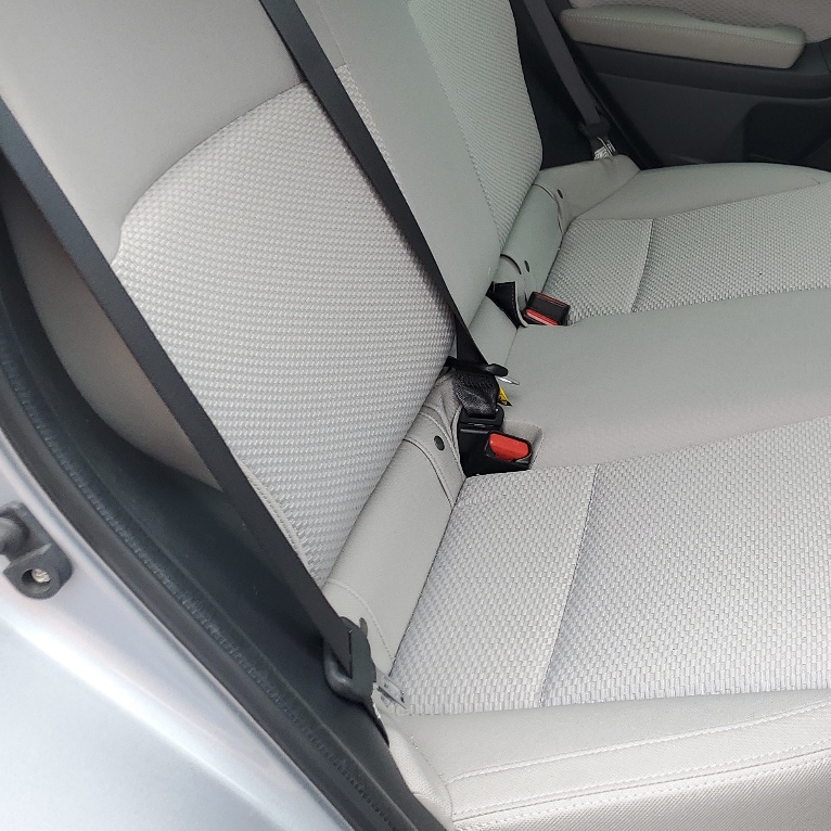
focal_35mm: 48
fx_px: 1304
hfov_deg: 33.6
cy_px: 242
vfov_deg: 34.8
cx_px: 738
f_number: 1.5
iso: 50
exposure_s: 1/400
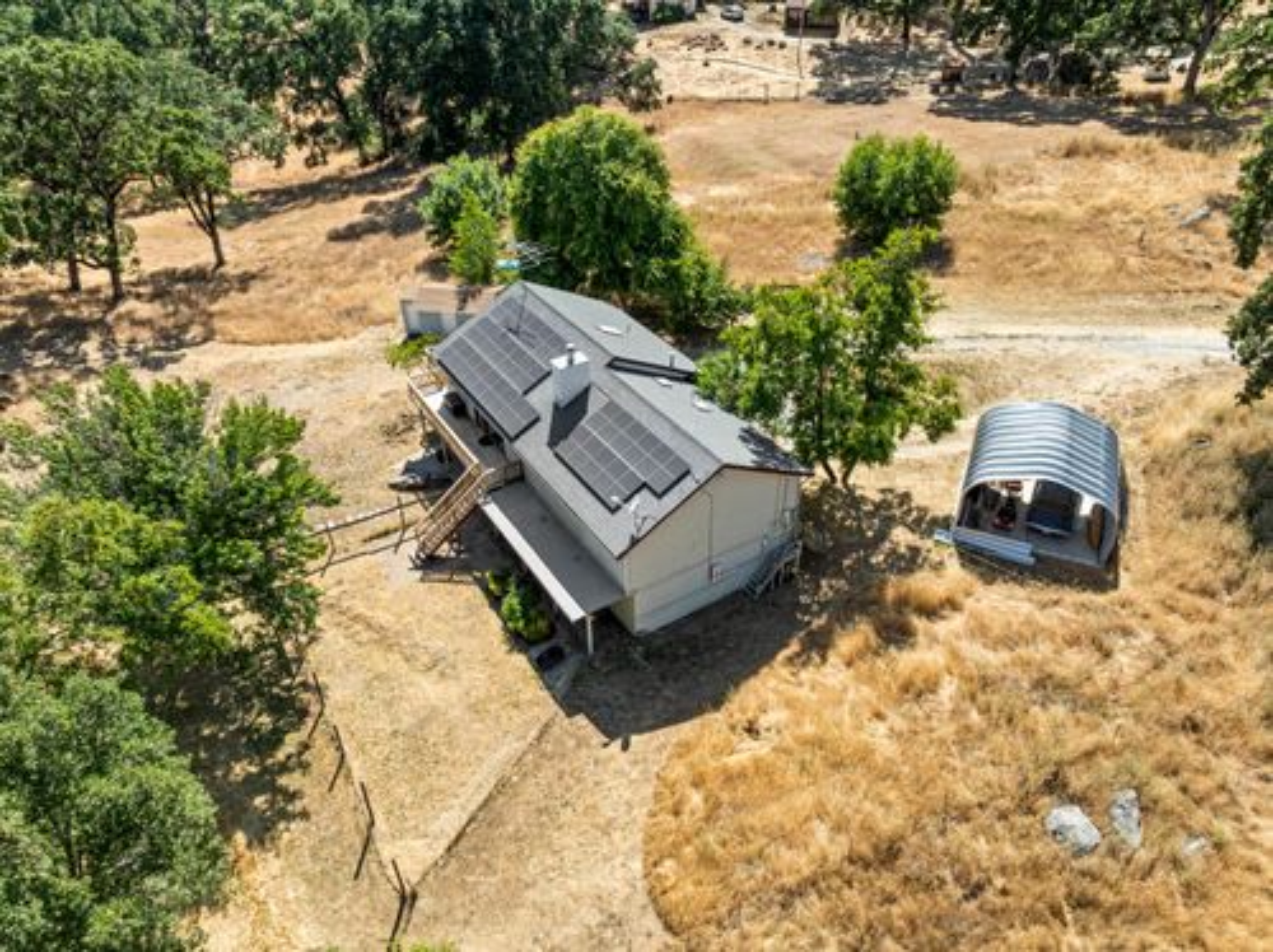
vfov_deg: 56.7
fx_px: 882
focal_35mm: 24
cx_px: 636
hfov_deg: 71.6
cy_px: 476
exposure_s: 1/1000
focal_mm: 12.29
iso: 100
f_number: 2.8
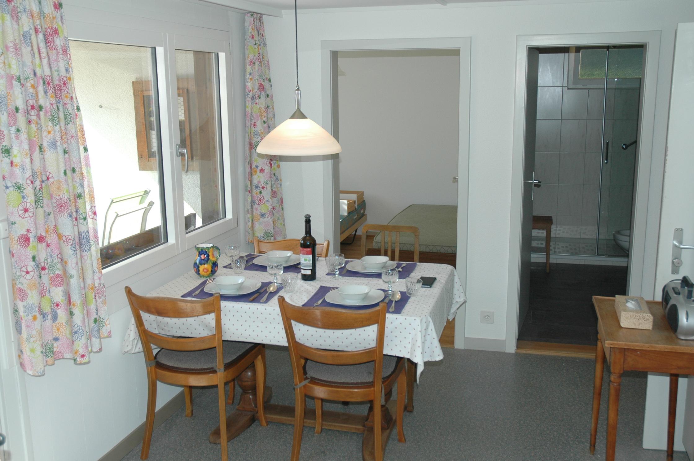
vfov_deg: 35.4
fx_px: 722
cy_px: 230
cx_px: 347
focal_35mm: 38
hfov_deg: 51.3
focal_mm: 25
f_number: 3.8
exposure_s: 1/250
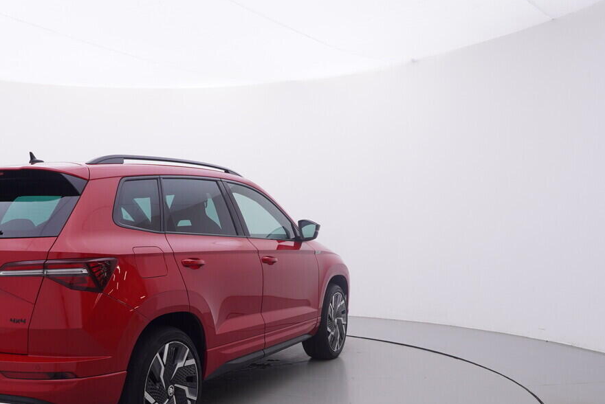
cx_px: 175
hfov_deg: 50.6
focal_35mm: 37
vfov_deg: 35.4
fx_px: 619
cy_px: 298
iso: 200
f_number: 5
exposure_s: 1/80
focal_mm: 15
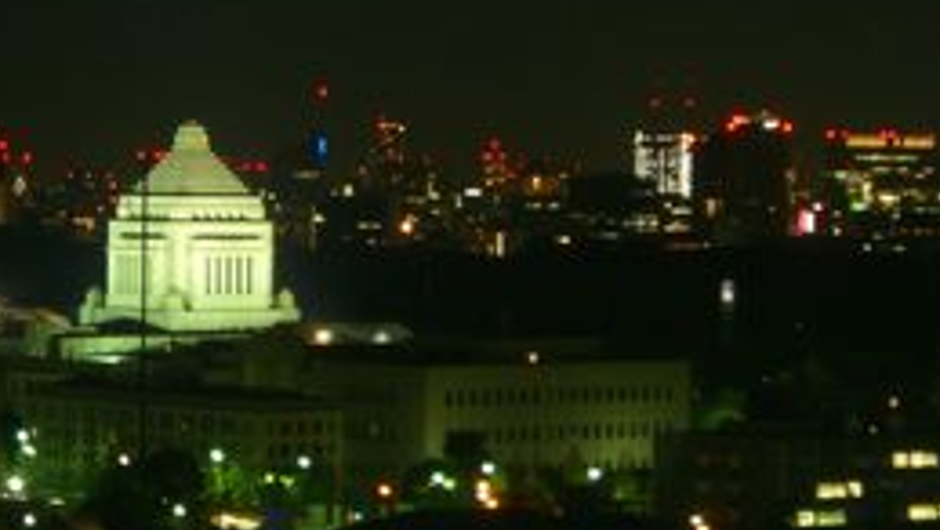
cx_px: 472
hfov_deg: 11.2
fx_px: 4788
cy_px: 200
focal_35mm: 192
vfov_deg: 6.3
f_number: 5.2
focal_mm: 18.6
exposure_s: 4
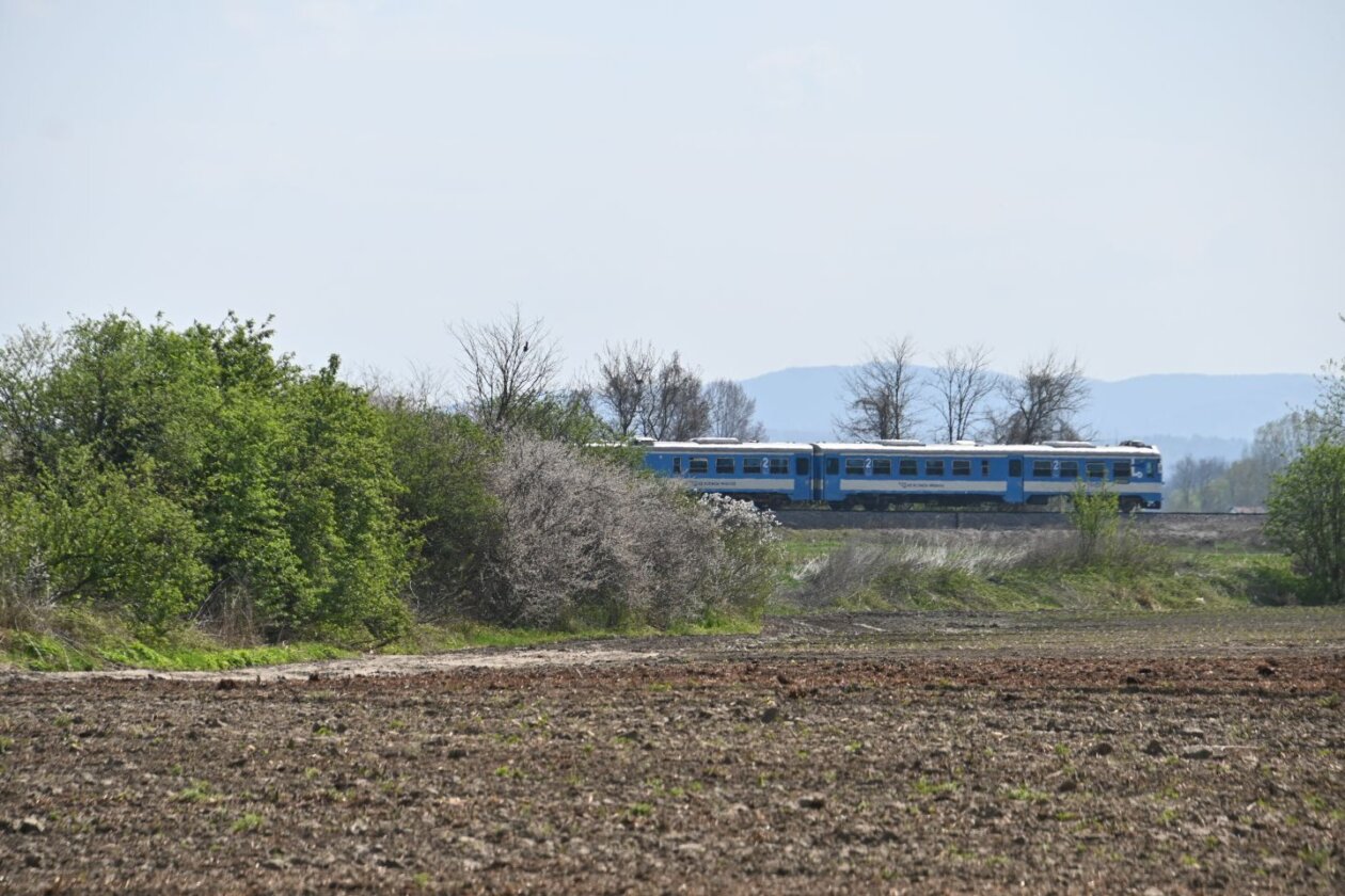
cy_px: 448
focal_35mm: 278
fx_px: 10367
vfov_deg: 5.0
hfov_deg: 7.4
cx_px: 672
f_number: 6.3
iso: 160
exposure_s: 1/1000
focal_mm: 185
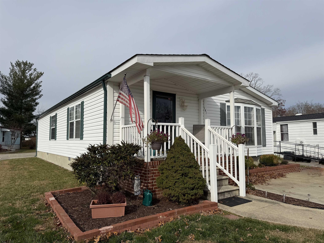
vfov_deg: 56.8
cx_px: 162
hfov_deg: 71.6
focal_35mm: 24
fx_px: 225
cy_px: 122
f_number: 1.78
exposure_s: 1/7353
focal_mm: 6.76
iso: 80
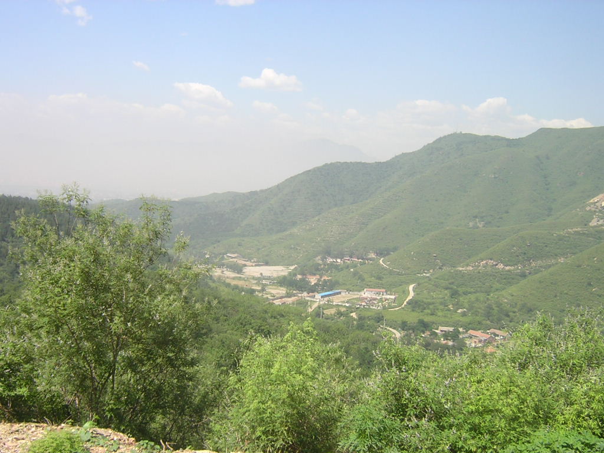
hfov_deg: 51.4
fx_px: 628
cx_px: 302
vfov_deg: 39.7
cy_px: 226
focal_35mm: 36
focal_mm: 4.7
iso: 100
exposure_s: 1/195
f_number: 5.2
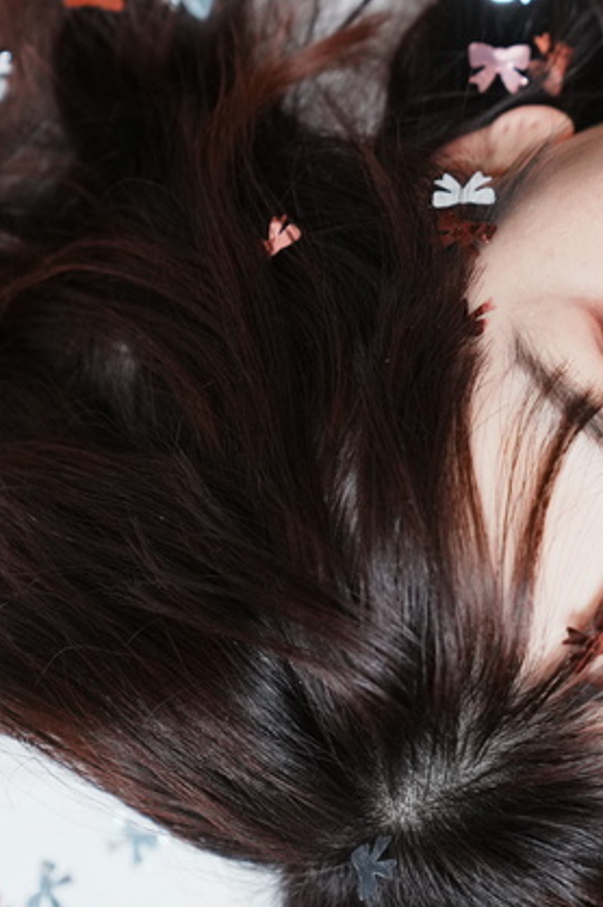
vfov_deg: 11.4
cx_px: 672
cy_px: 308
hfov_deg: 7.5
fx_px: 4555
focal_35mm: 181
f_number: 3.5
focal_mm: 70
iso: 1250
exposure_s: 1/250
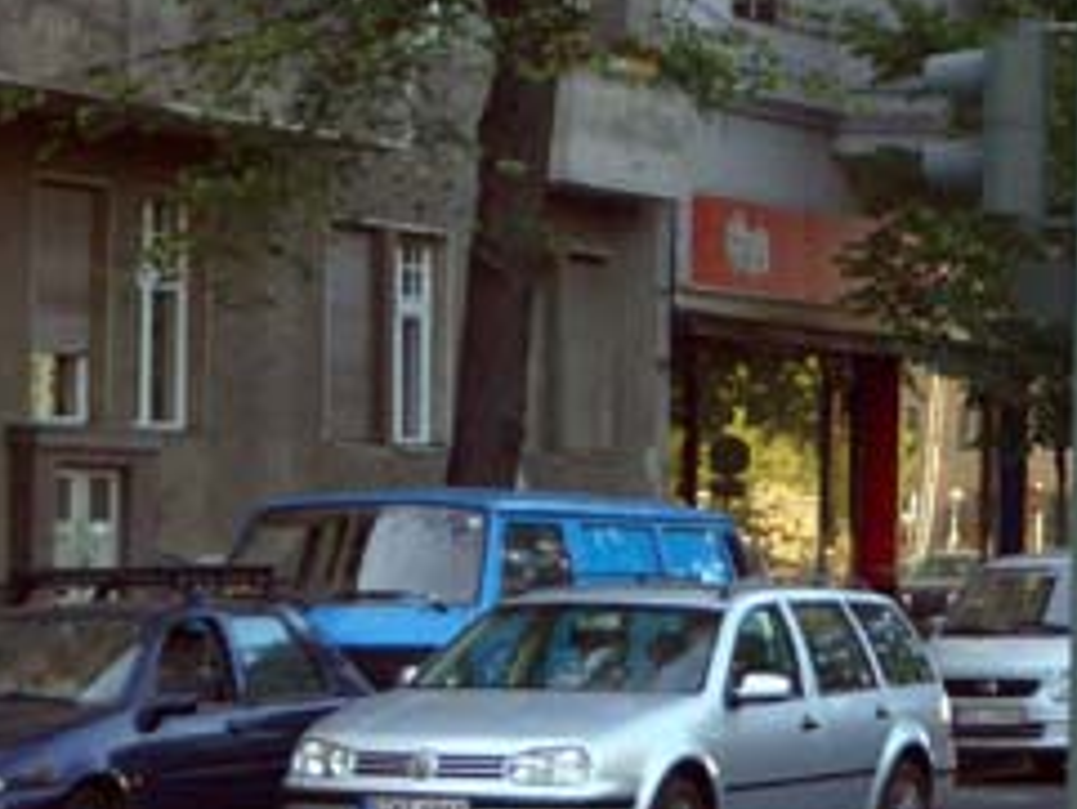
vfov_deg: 8.8
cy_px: 655
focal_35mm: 169
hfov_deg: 11.6
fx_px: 5261
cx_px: 1032
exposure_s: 1/125
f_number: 3.9
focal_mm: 12.2
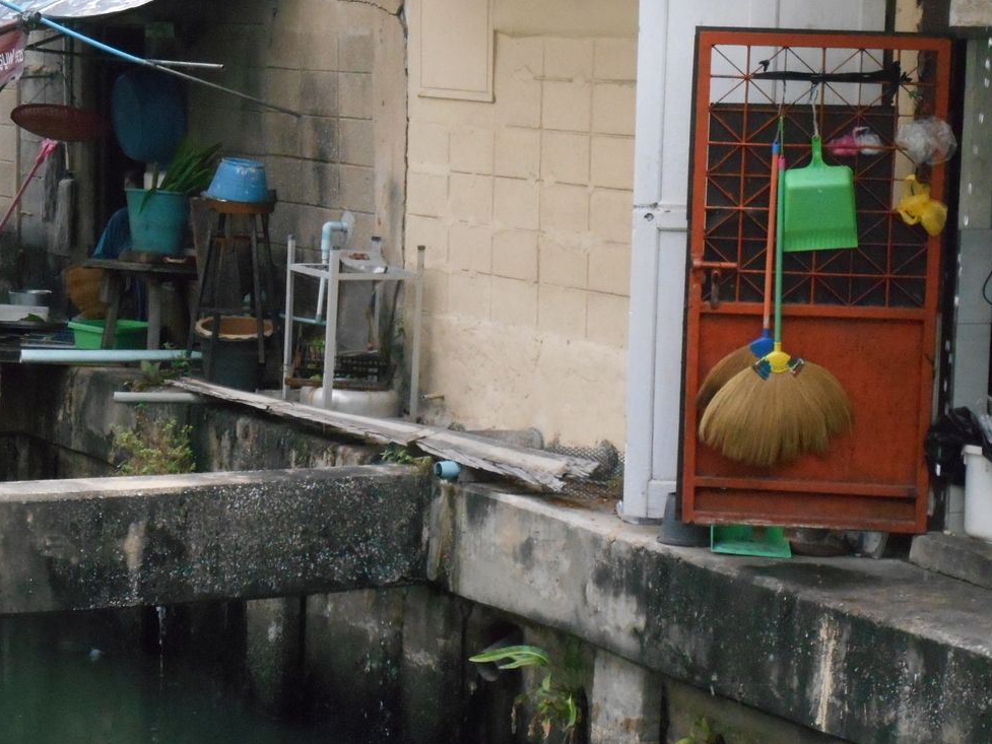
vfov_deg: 13.1
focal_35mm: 113
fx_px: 3239
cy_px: 312
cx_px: 549
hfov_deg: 17.4
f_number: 4.9
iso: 800
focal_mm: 16.4
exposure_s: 1/250
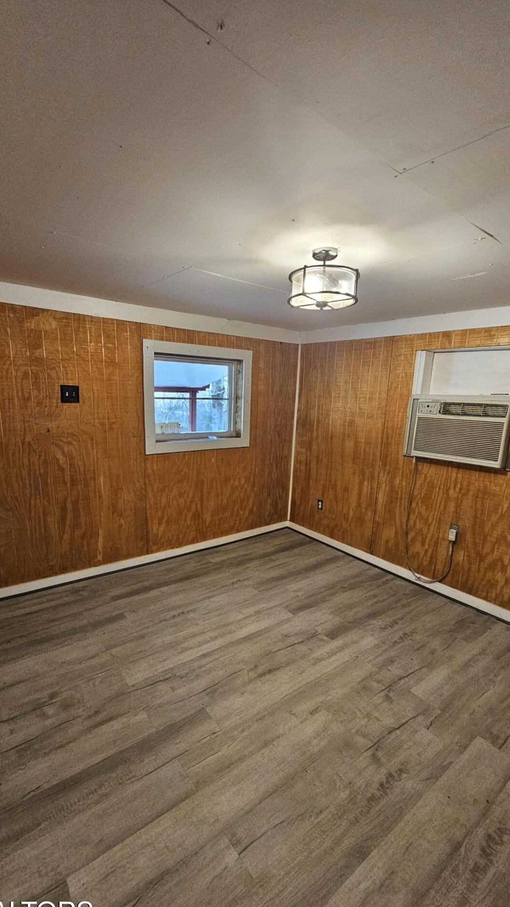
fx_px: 361
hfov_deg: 70.5
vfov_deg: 102.9
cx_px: 250
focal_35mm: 15
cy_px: 476
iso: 320
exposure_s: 1/40
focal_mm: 2.2
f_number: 2.2
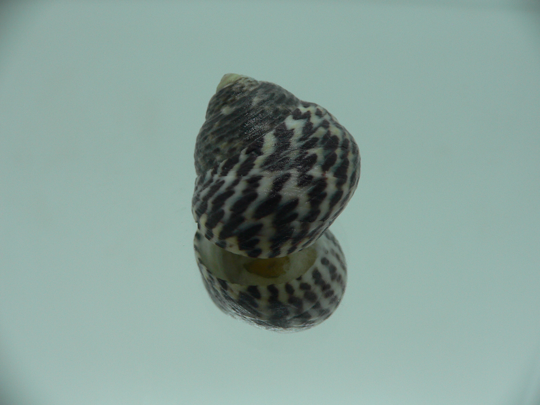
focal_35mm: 35
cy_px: 202
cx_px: 270
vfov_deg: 40.7
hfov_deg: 52.6
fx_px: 546
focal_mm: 4.6
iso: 80
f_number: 2.8
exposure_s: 1/60
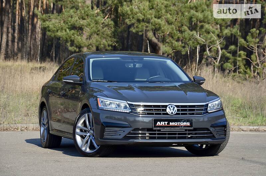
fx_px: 1161
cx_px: 133
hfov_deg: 13.1
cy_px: 88
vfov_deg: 8.7
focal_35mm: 158
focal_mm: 105
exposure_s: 1/250
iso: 100
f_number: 8
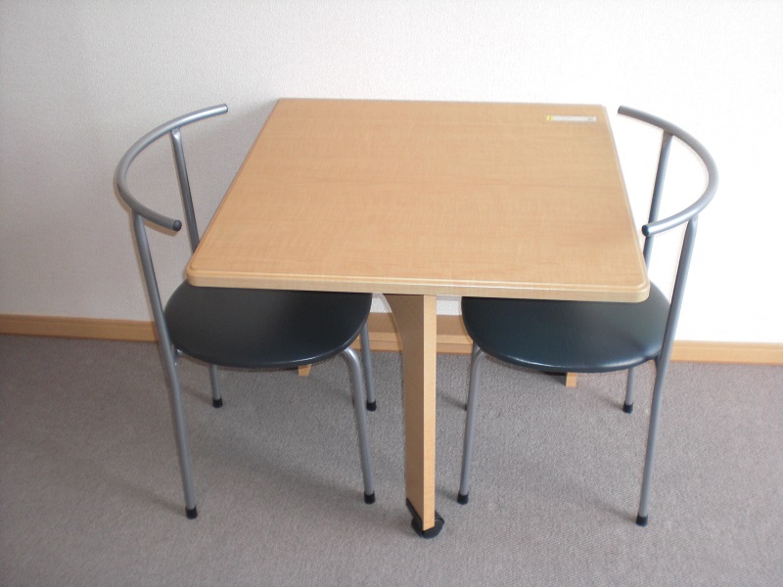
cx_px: 392
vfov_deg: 37.7
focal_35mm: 38
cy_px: 294
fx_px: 860
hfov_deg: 49.0
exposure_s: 1/60
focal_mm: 6.3
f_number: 3.1
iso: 100
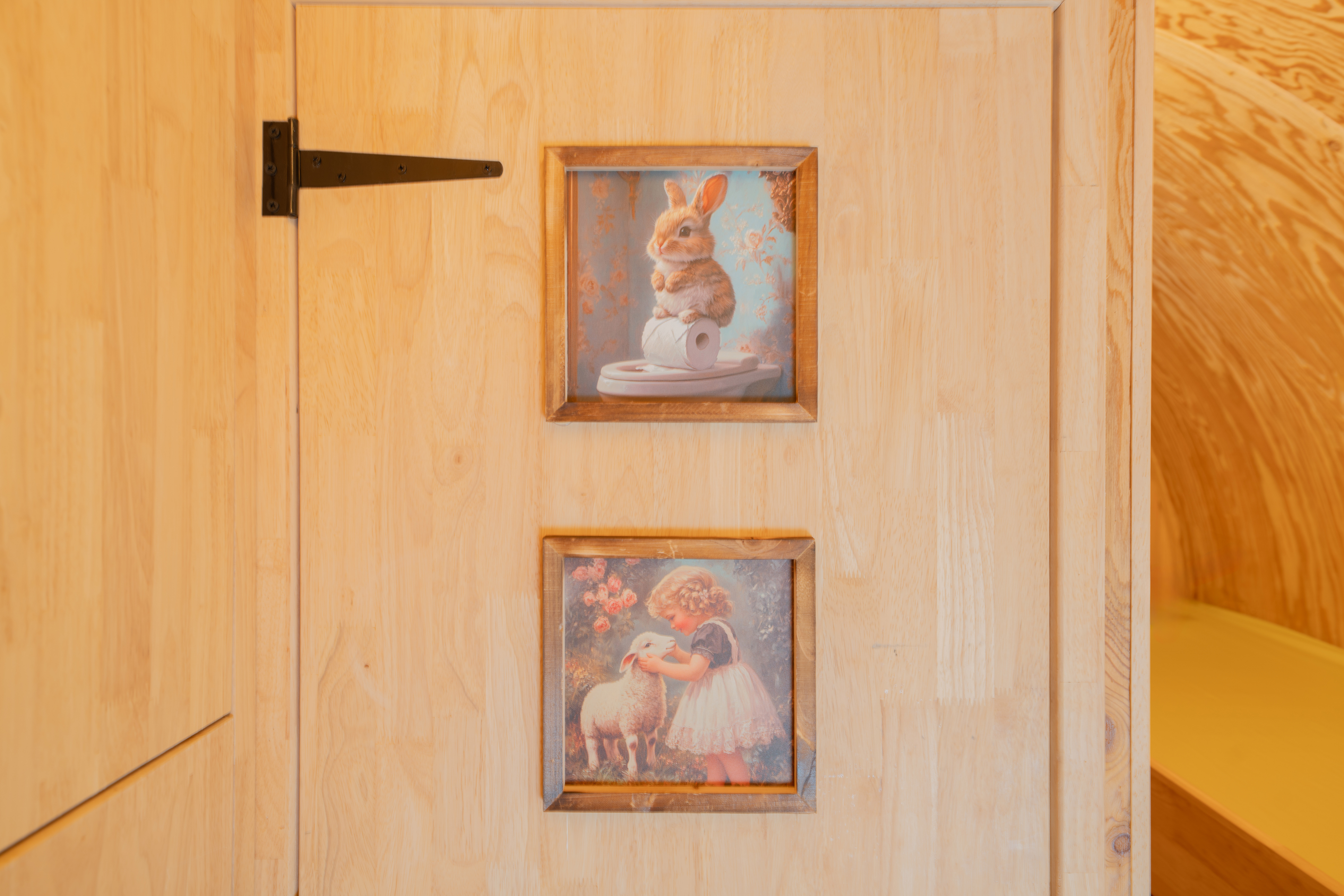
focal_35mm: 23
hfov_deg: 76.1
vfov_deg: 55.1
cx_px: 672
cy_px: 448
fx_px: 859
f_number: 5.6
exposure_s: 1
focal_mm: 23
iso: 100
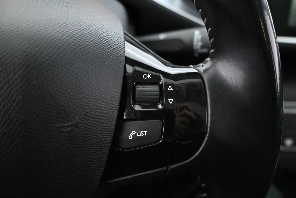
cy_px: 99
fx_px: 271
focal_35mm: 33
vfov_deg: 40.0
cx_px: 148
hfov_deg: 57.2
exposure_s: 1/40
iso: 11400
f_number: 4
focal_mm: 22
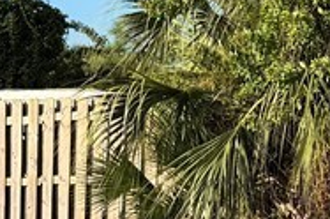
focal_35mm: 137
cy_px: 53
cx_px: 533
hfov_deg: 13.8
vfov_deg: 10.0
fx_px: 1254
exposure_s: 1/2525
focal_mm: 6.76
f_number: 1.78
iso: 80
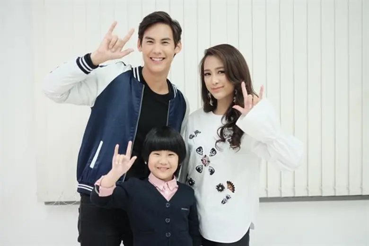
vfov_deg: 25.5
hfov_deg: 37.5
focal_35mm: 53
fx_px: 543
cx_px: 184
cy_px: 123
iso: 640
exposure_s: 1/250
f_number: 1.4
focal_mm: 35
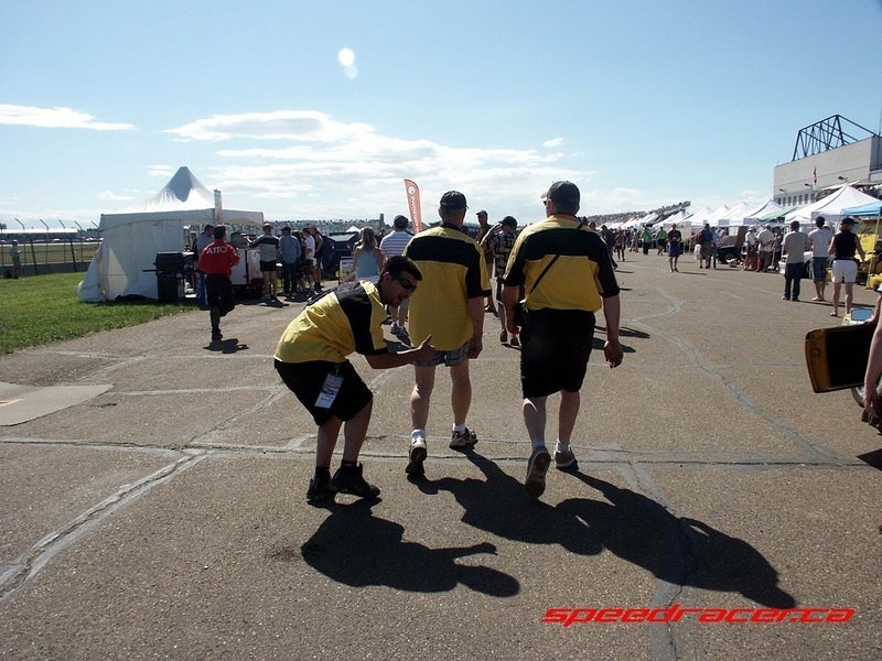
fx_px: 739
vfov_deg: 48.2
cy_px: 330
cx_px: 441
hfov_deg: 61.7
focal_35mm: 29
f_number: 8
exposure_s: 1/350
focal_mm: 7.65
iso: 100
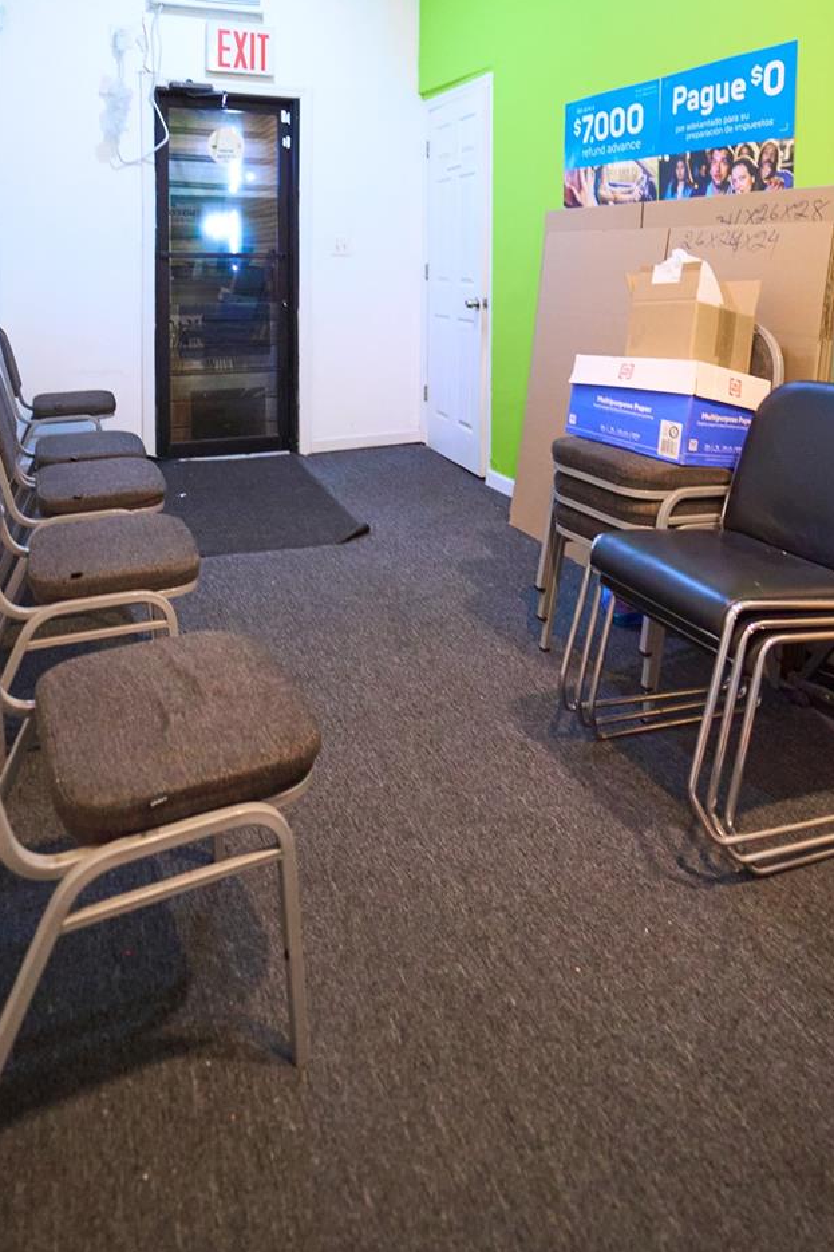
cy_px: 292
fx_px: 799
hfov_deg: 54.9
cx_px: 356
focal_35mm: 23
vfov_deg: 70.3
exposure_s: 1/160
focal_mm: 14
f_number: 2.8
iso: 4000
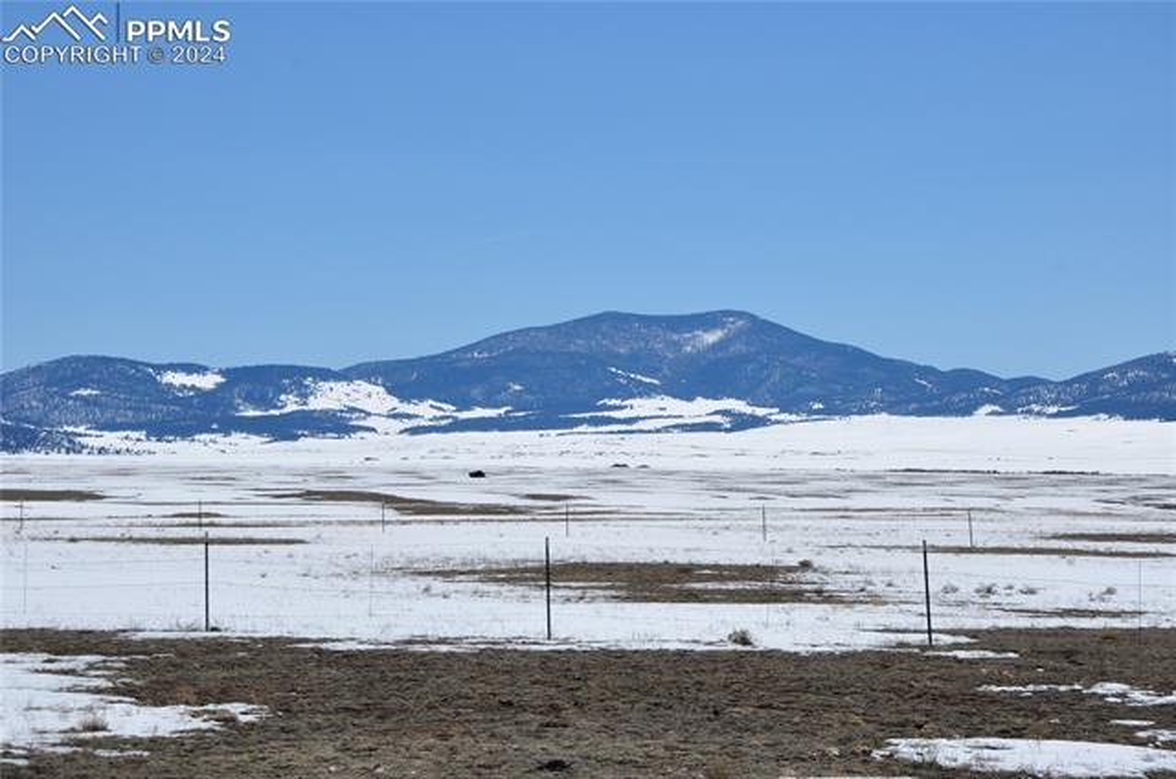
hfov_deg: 18.2
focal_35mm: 112
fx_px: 3668
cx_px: 588
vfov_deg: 12.1
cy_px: 390
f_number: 13
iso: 200
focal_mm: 75
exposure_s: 1/800
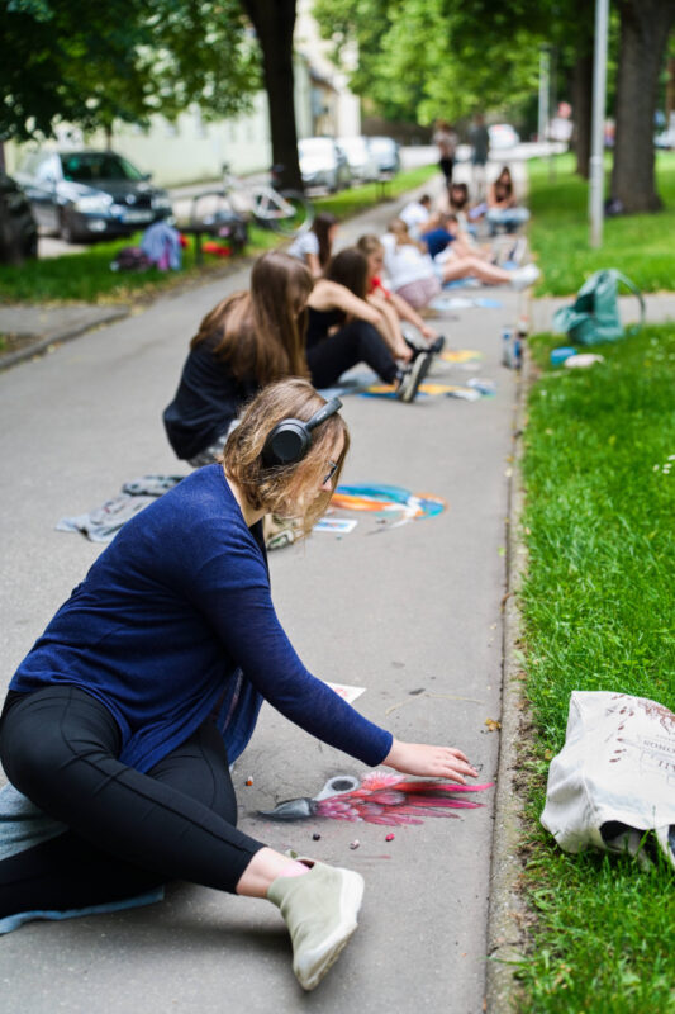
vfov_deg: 43.6
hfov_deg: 29.9
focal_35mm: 45
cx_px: 338
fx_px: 1266
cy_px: 507
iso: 1000
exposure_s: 1/1250
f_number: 2.2
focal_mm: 45
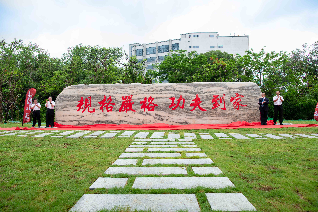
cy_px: 106
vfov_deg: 53.1
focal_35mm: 24
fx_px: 212
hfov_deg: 73.7
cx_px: 159
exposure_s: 1/320
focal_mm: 24
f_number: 7.1
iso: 250
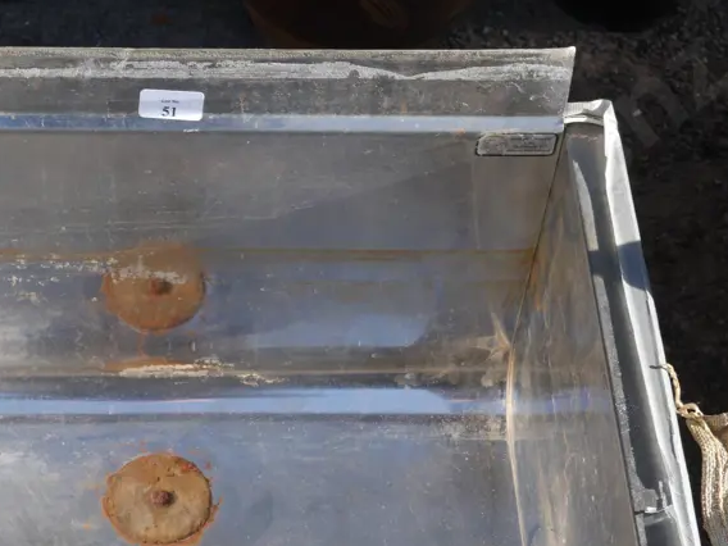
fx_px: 2124
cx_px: 194
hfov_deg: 19.3
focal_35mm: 101
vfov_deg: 14.5
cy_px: 452
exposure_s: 1/160
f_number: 7.1
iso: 200
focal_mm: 28
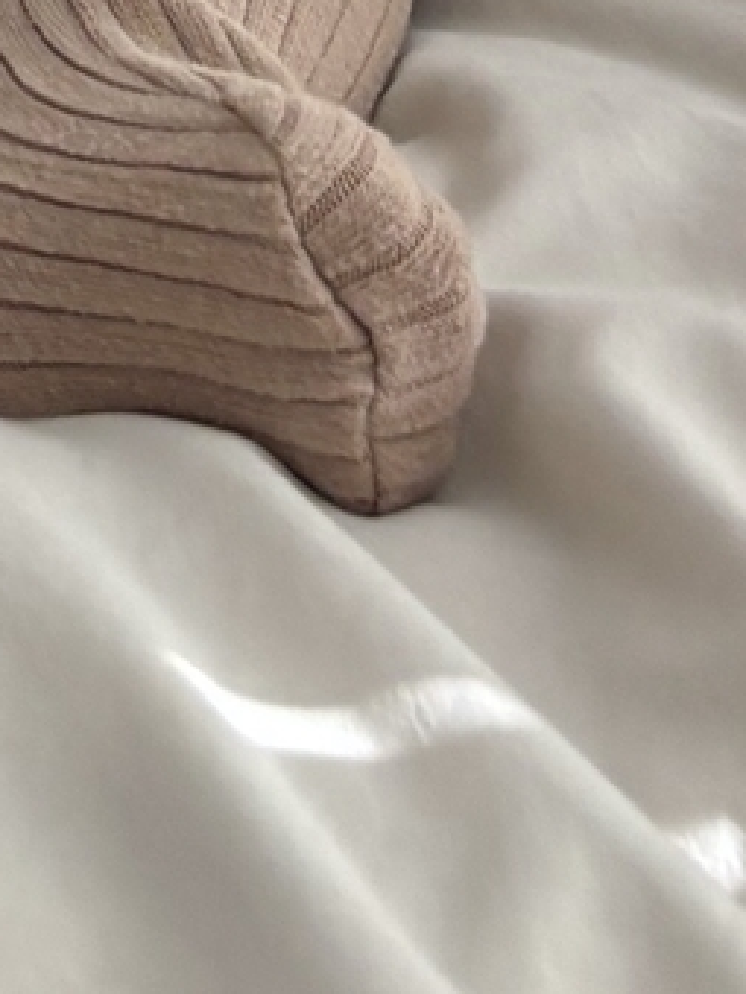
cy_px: -1701
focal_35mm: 153
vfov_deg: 10.4
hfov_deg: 9.4
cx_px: -436
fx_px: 4396
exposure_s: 1/121
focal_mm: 5.96
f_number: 1.6
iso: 100
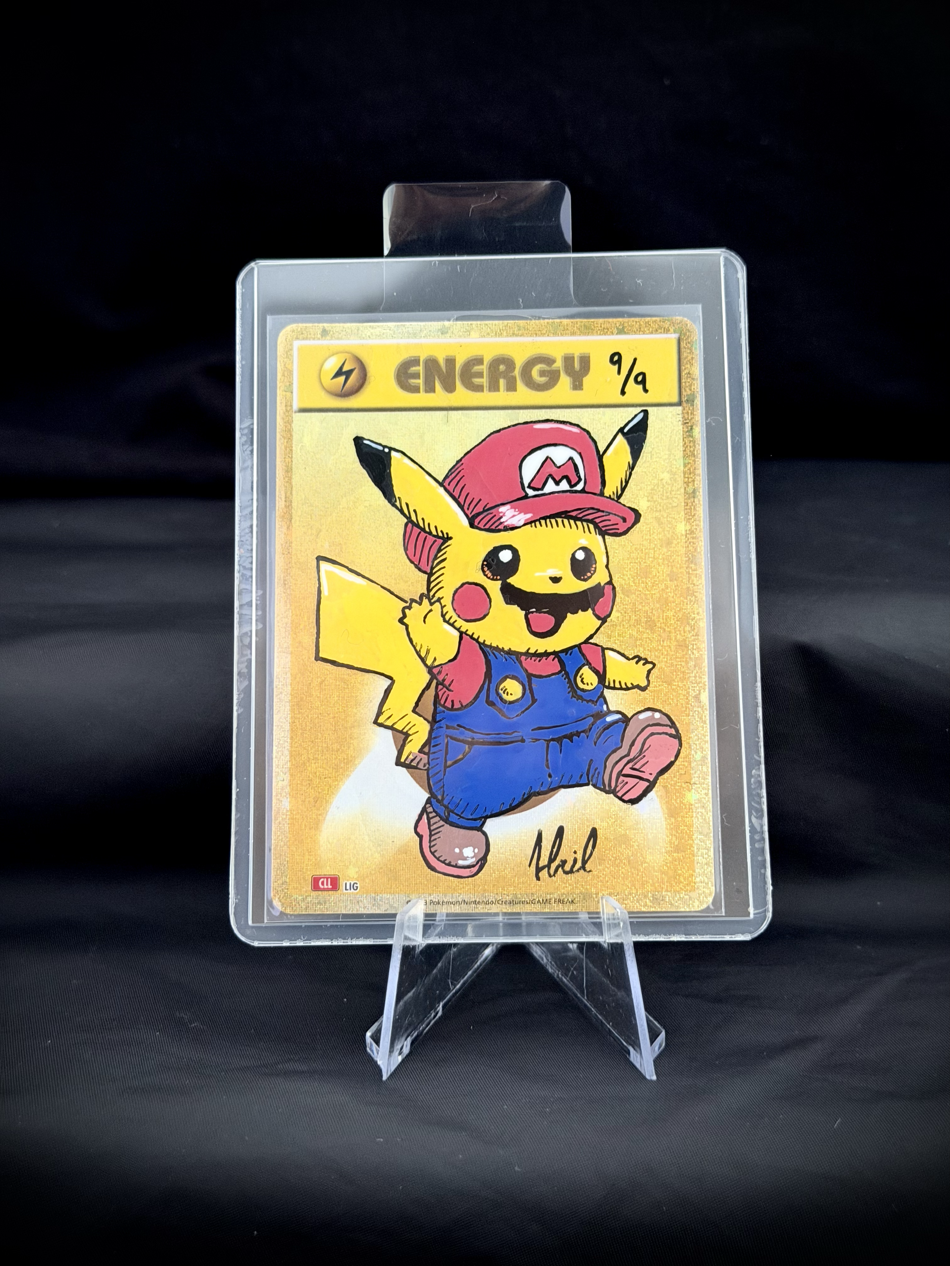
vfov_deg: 39.7
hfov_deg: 30.3
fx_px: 1756
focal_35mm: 48
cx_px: 475
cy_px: 633
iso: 400
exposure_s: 1/40
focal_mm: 6.76
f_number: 1.78
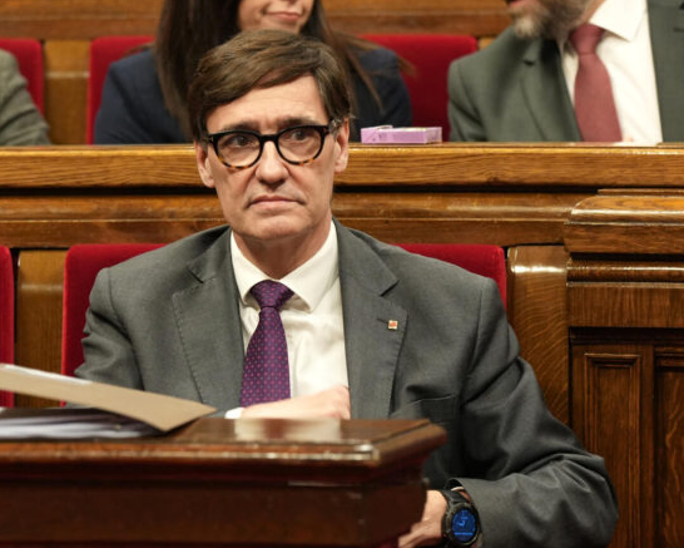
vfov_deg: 9.2
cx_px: 276
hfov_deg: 11.5
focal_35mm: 168
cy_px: 273
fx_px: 3402
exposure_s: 1/125
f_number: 4
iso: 2500
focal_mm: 148
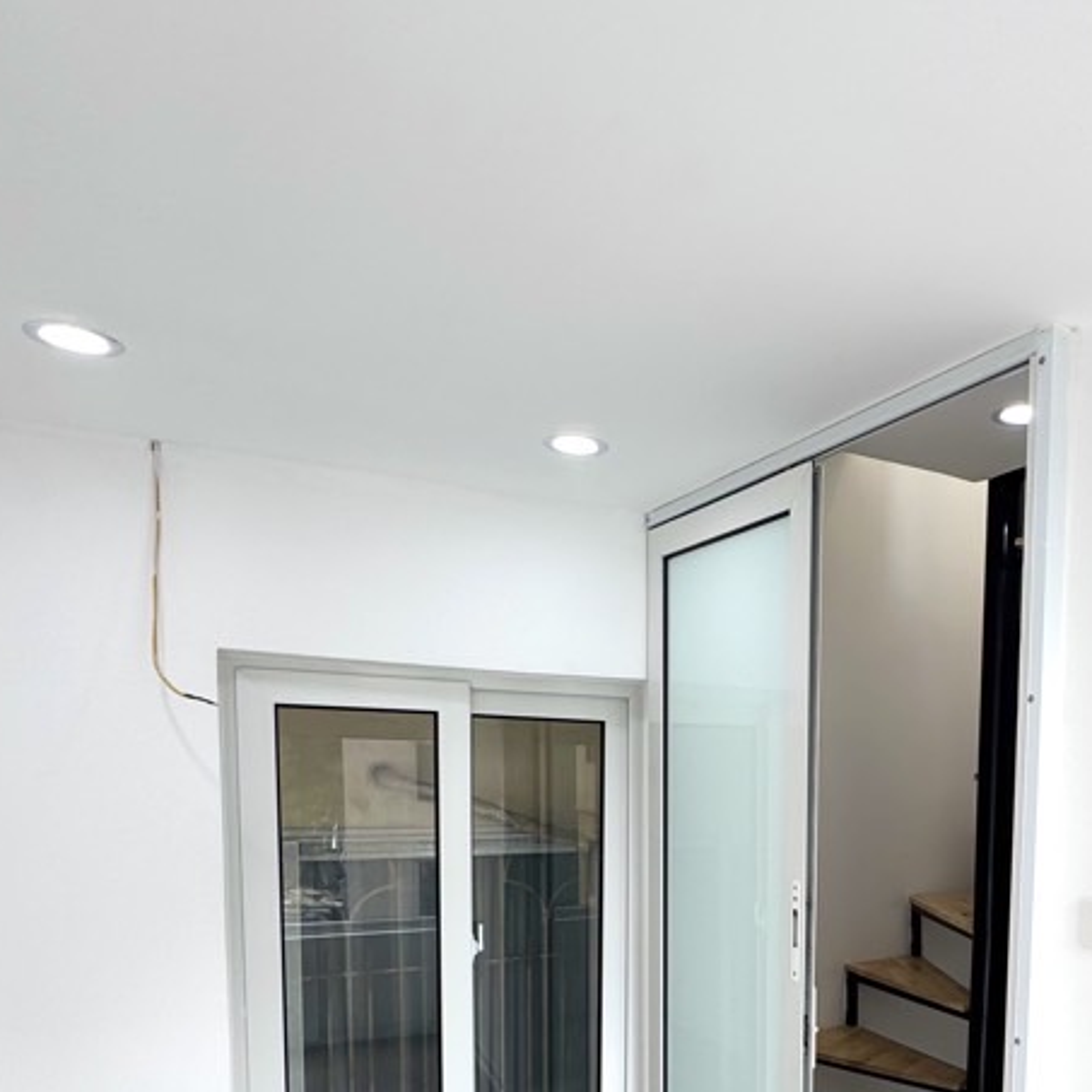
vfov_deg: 53.7
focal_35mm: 28
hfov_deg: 54.7
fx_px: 999
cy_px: 863
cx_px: 812
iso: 40
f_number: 2.2
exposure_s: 1/129
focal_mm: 2.22
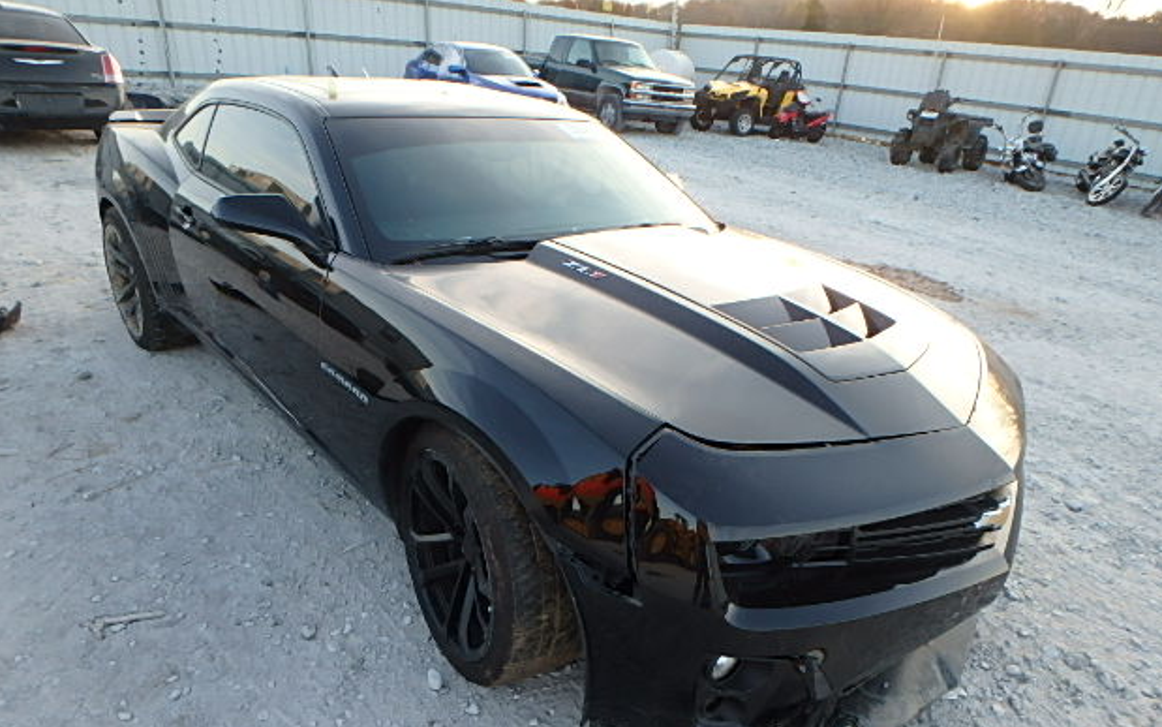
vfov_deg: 52.5
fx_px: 728
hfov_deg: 77.2
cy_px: 447
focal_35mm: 23
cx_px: 586
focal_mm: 3.7
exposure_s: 1/80
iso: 125
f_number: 3.5
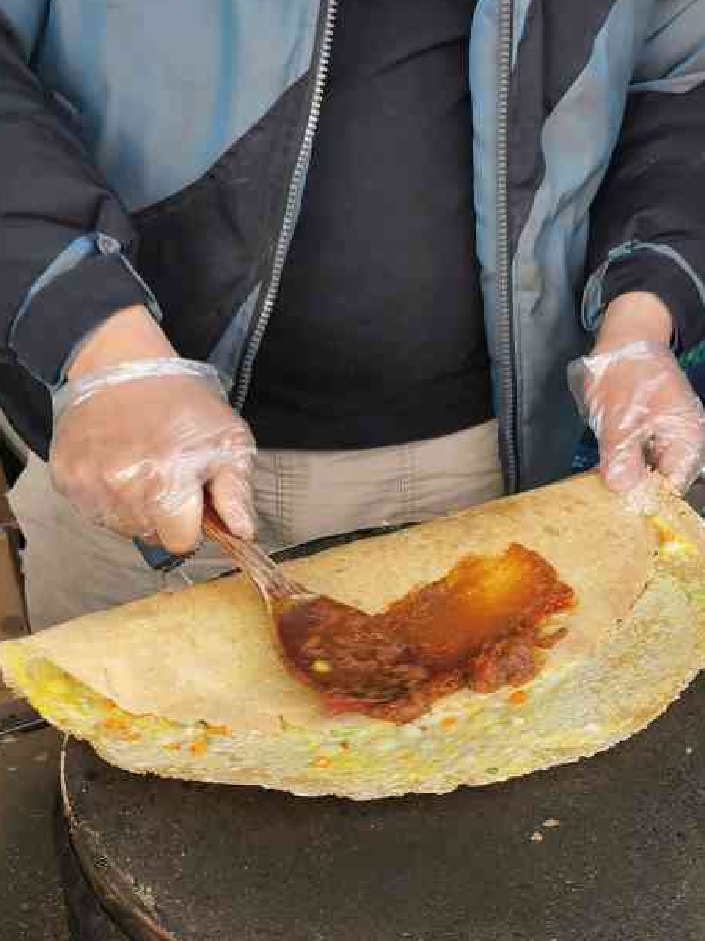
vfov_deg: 35.8
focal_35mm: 53
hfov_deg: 27.4
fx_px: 1440
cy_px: 621
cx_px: 430
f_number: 1.8
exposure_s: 1/147
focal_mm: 5.58
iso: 50
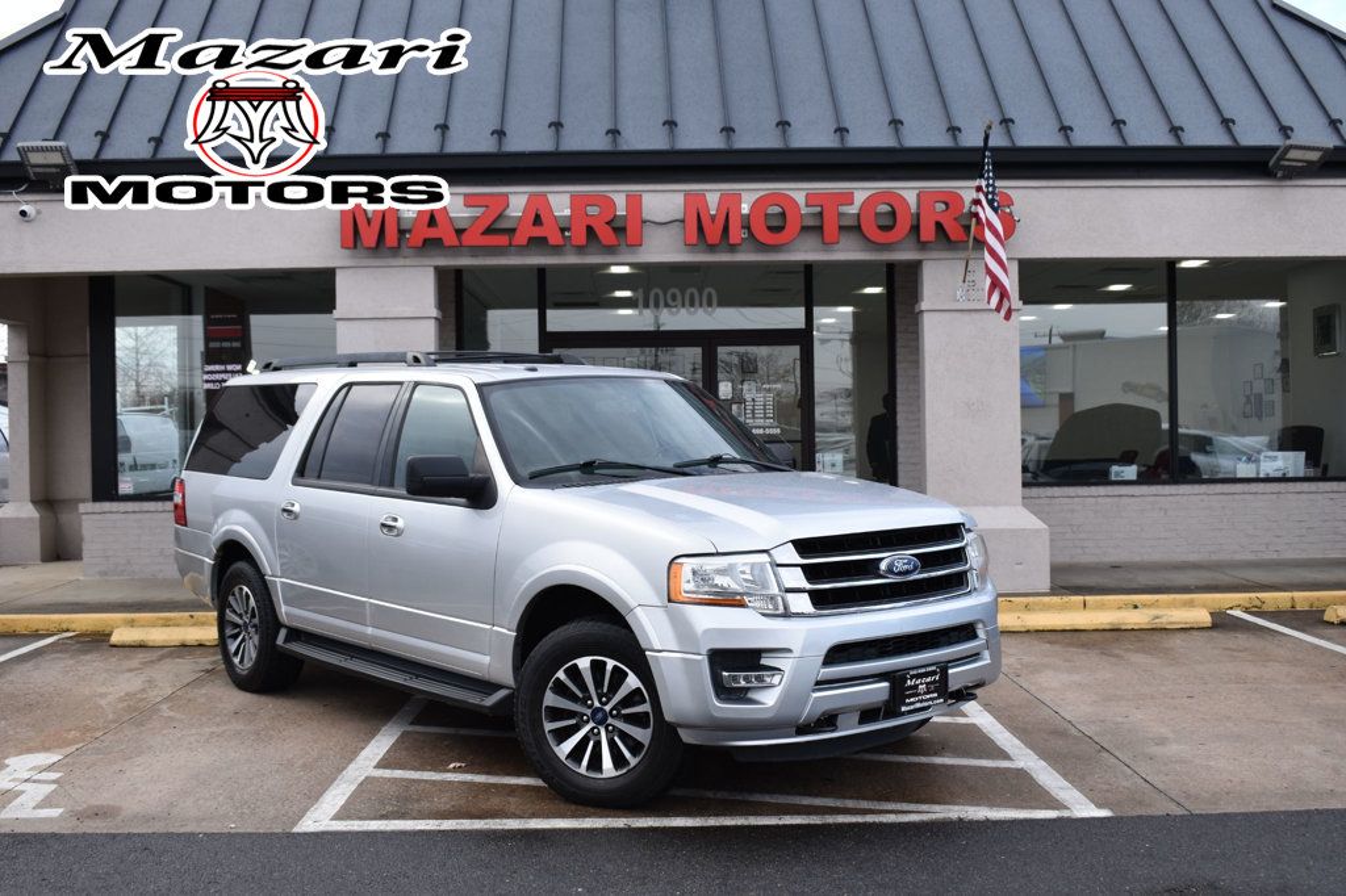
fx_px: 1458
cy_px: 448
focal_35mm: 39
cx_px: 673
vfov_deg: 34.2
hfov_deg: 49.6
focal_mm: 26
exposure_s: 1/200
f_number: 6.3
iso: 200
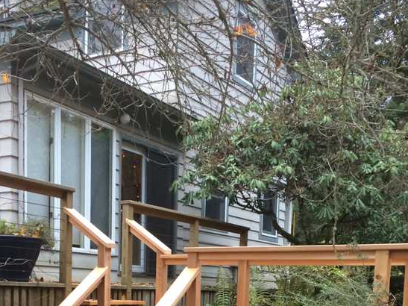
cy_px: 357
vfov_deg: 25.1
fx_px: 625
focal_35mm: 53
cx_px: 164
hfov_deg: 36.1
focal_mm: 4.15
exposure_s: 1/30
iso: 40
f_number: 2.2
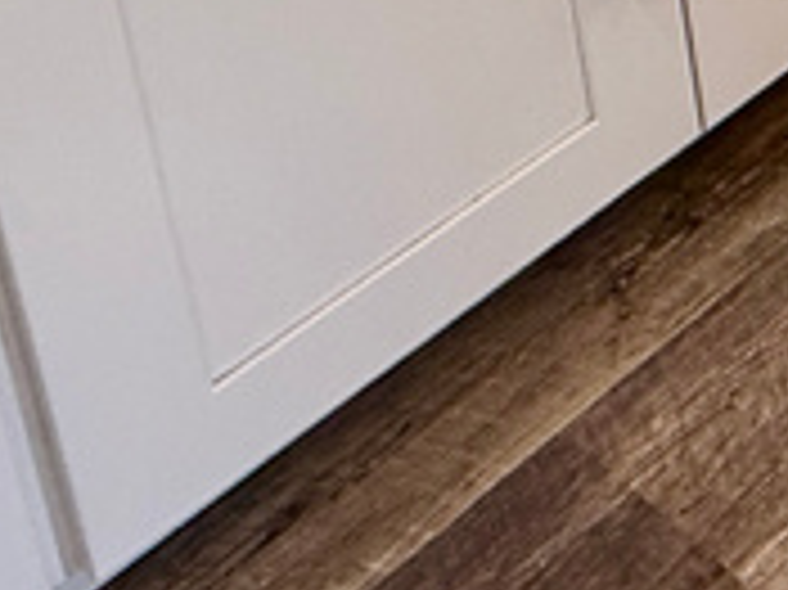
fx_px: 1865
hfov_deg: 16.7
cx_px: 1644
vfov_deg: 12.7
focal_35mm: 82
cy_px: -932
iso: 80
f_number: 2.2
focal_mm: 2.22
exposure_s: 1/120
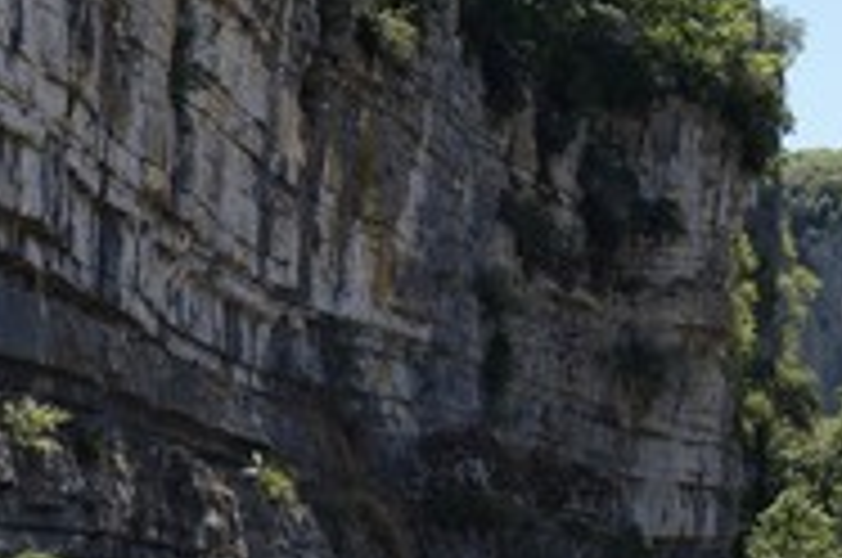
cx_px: 401
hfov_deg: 20.6
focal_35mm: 99
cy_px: 238
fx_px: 2312
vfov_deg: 13.8
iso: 400
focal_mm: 44
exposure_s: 1/320
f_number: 11
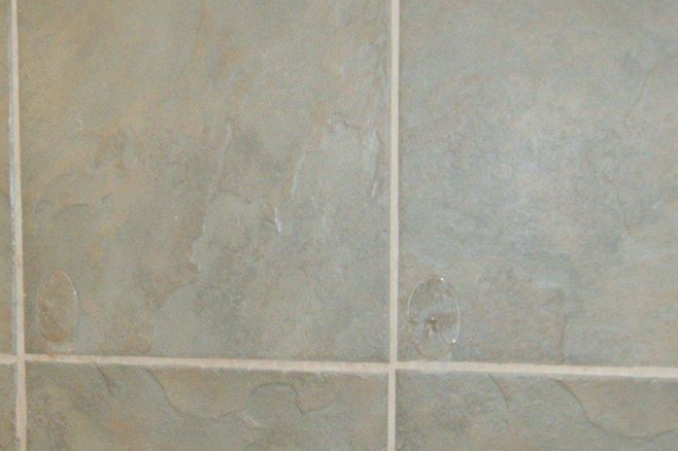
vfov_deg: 23.9
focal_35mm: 56
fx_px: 1054
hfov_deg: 33.4
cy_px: 333
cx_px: 40
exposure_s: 1/60
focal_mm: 8
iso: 1800
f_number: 4.5
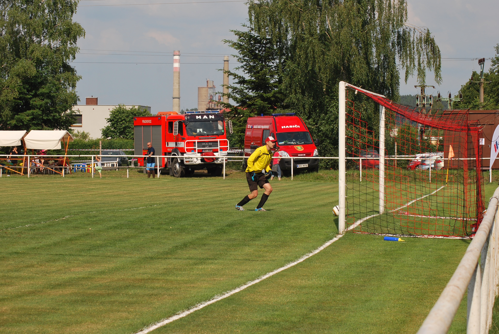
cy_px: 167
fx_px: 1457
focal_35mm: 105
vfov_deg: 13.1
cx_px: 250
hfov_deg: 19.4
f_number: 11
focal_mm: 70
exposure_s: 1/200
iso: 100
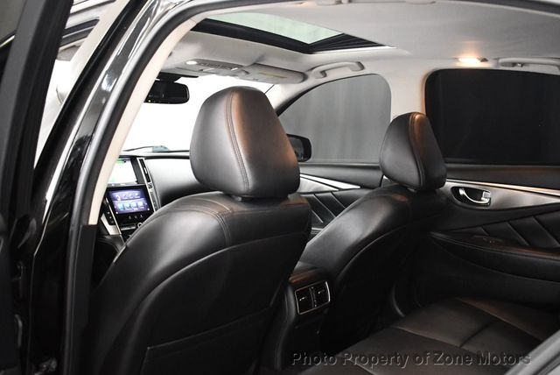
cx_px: 280
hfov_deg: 53.1
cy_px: 188
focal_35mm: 36
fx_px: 560
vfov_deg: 36.9
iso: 3200
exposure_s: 1/80
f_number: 3.5
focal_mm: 18
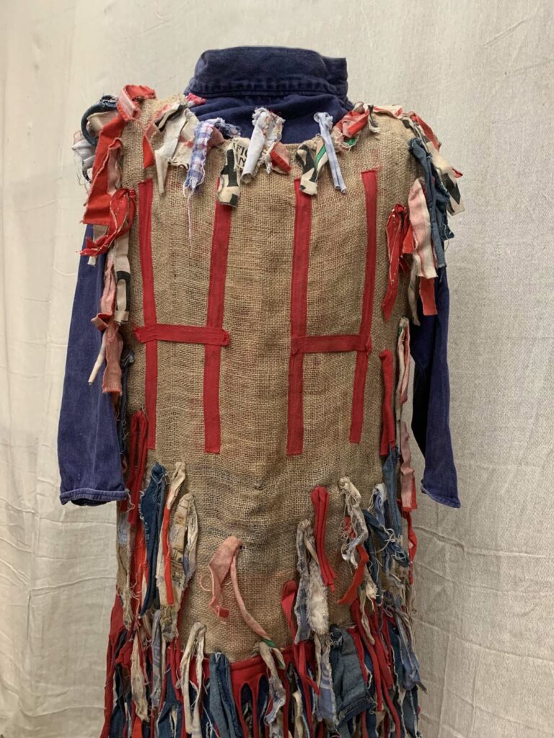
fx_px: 555
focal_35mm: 26
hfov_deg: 53.1
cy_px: 369
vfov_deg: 67.3
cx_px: 277
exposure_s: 1/33
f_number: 1.8
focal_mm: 4.25
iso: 400
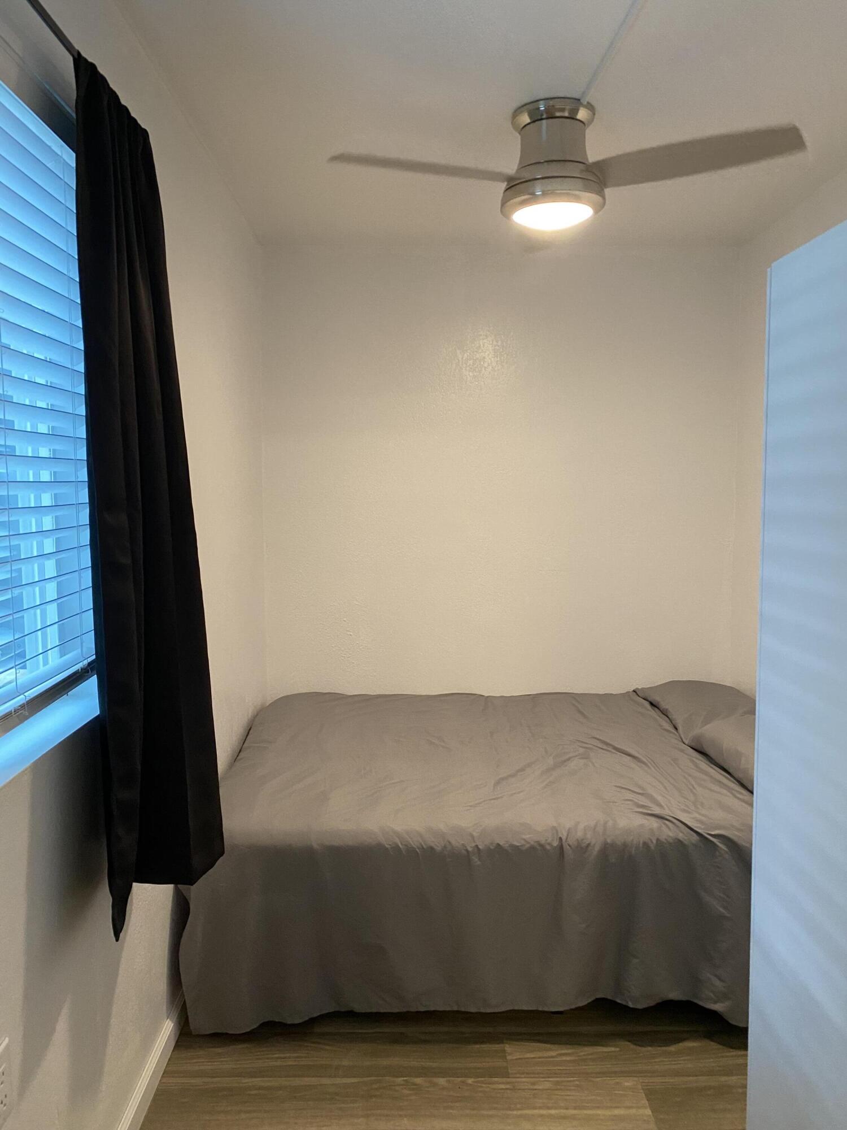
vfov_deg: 67.3
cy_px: 565
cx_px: 424
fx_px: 848
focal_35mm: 26
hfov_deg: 53.1
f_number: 1.8
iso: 400
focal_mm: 4.25
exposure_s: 1/60
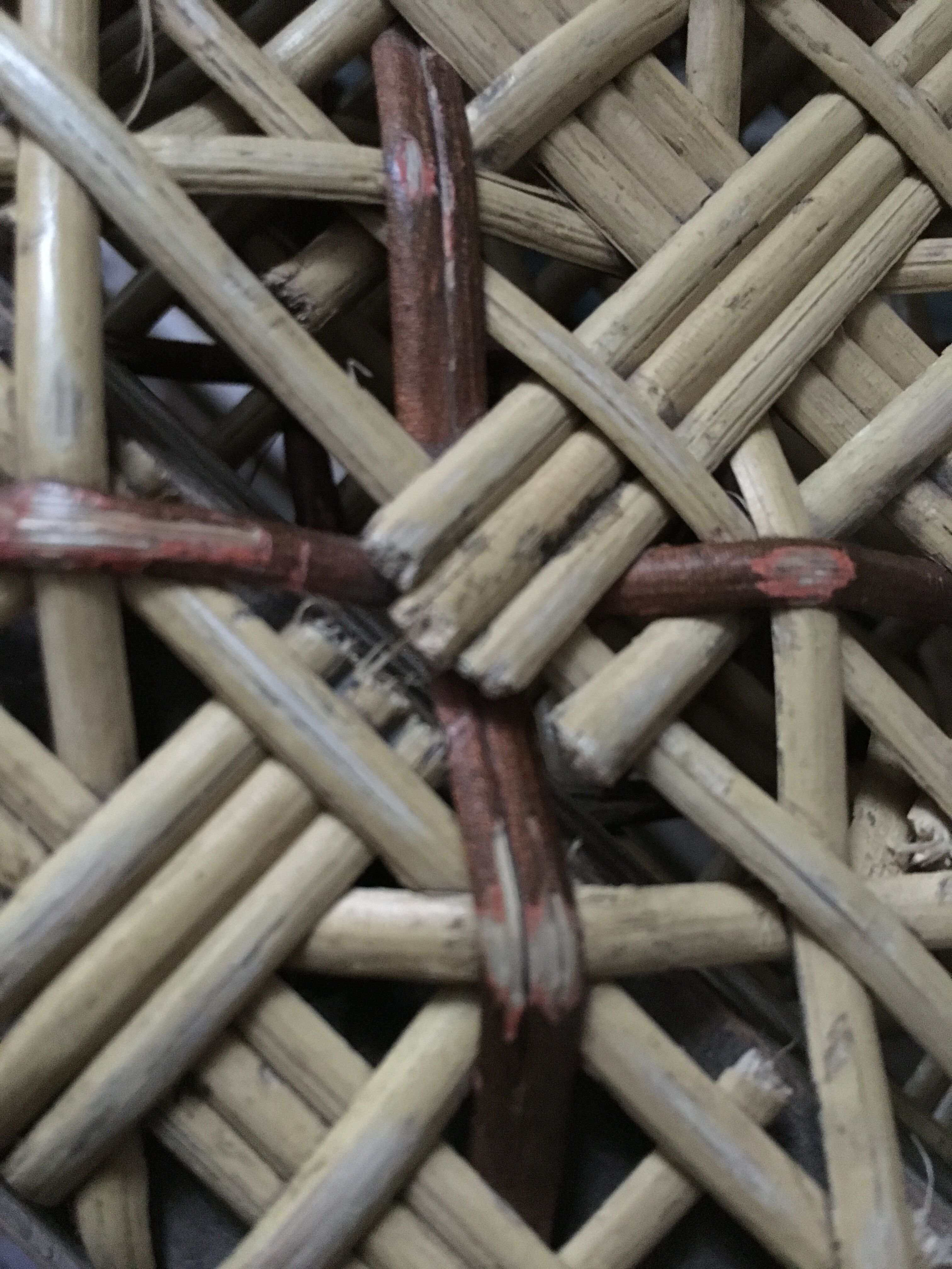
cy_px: 634
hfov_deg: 48.2
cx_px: 476
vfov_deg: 61.7
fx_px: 1063
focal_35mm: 29
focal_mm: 4.15
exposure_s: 1/17
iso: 640
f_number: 2.2
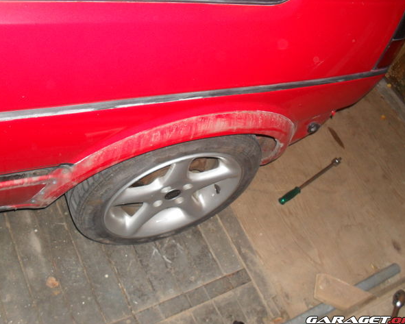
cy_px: 162
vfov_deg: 40.1
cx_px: 204
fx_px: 444
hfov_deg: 49.1
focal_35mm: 37
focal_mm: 6.3
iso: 200
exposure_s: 1/45
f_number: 3.2
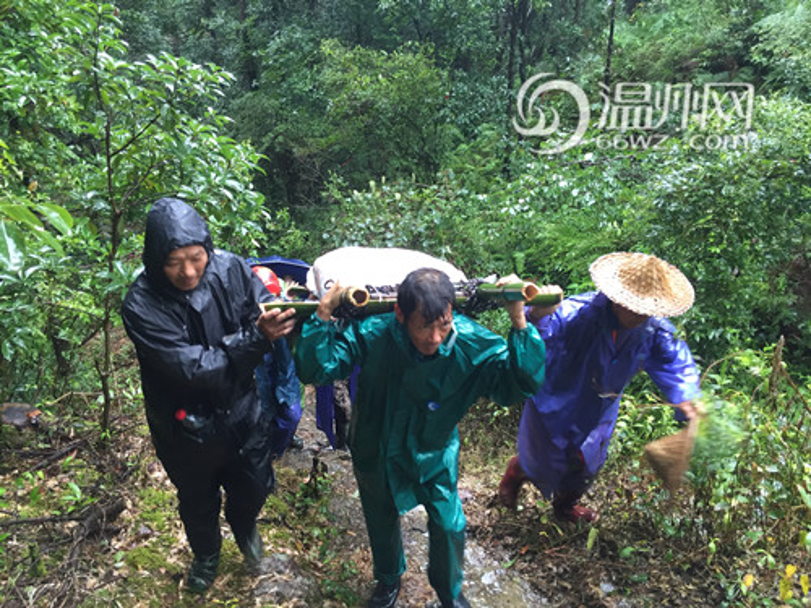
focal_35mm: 29
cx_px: 406
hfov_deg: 61.7
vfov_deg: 48.2
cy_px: 304
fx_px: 679
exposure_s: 1/33
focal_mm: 4.15
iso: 80
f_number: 2.2
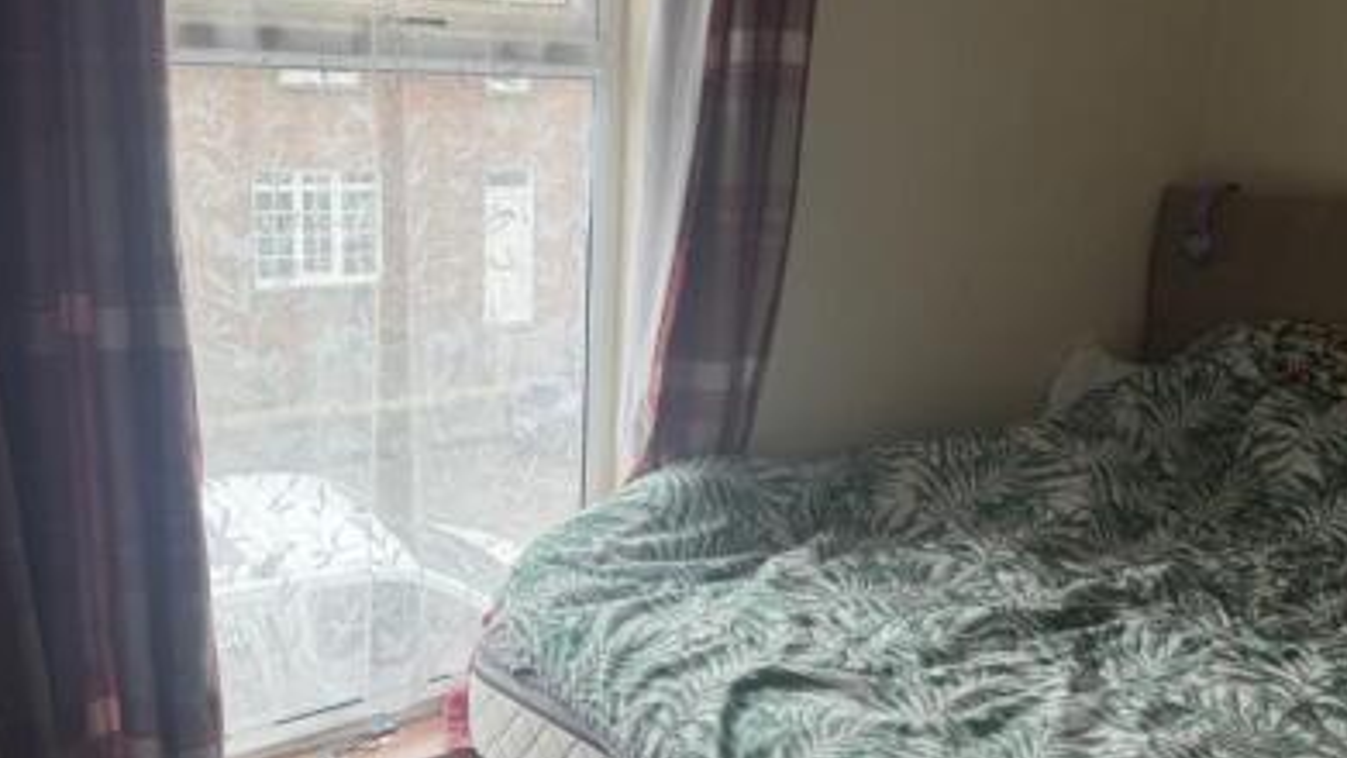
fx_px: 1393
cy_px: 381
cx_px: 660
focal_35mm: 39
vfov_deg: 30.4
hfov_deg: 51.6
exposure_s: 1/100
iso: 100
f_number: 1.78
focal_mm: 6.76
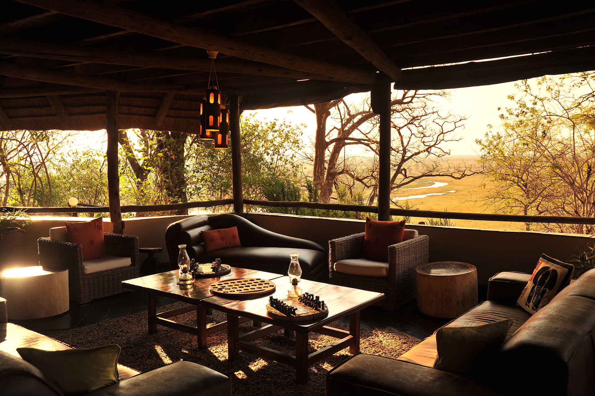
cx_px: 298
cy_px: 198
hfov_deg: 55.8
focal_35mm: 34
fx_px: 562
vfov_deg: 38.8
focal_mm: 34
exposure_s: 1/15
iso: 250
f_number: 8
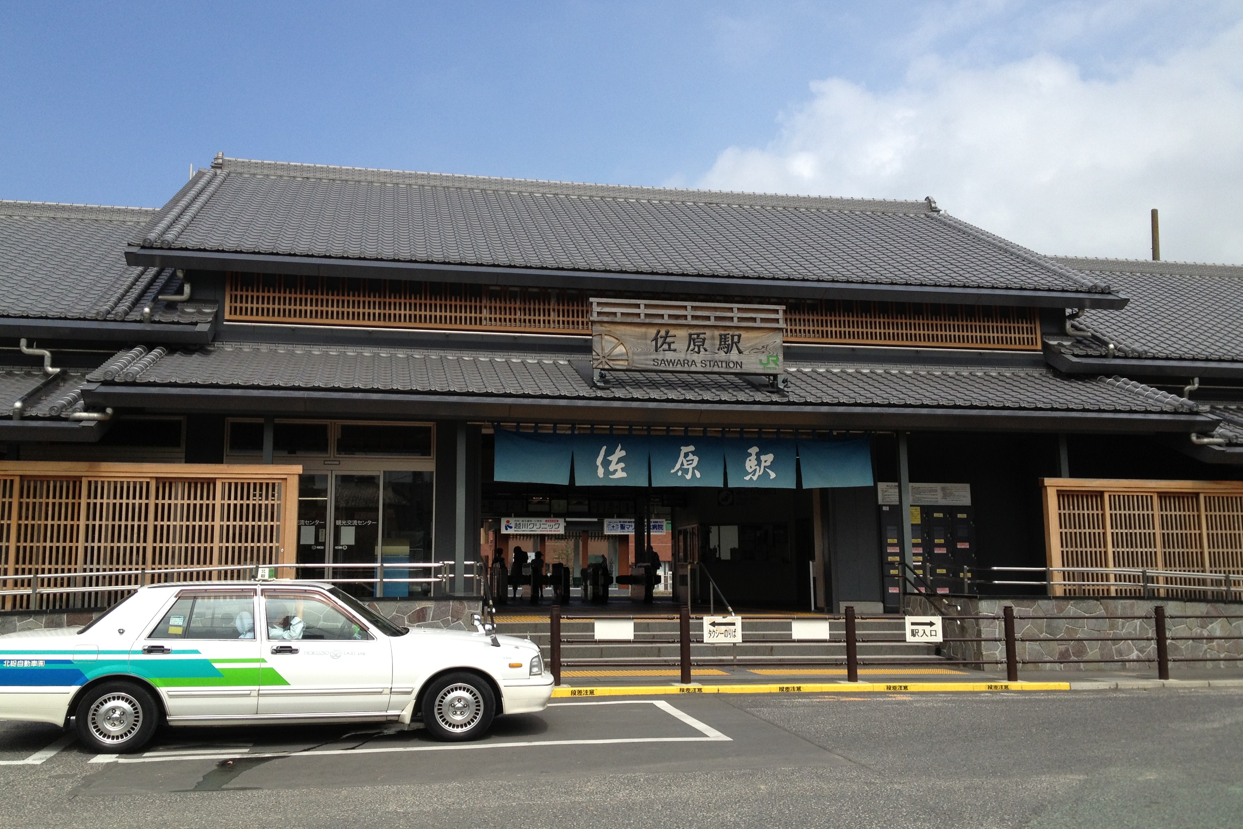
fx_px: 1277
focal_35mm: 37
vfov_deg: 35.9
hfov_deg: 51.9
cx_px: 620
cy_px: 408
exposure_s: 1/1727
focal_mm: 4.28
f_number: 2.4
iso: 50
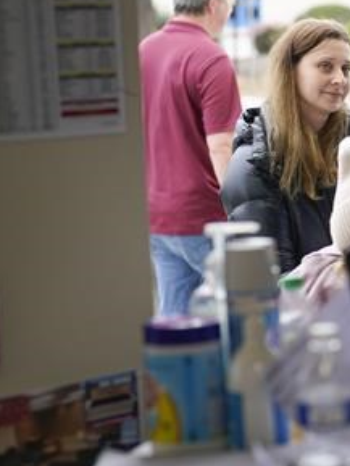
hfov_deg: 13.0
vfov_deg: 18.2
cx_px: 519
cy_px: 252
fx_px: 1455
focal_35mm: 108
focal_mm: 50
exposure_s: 1/500
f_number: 2
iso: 200
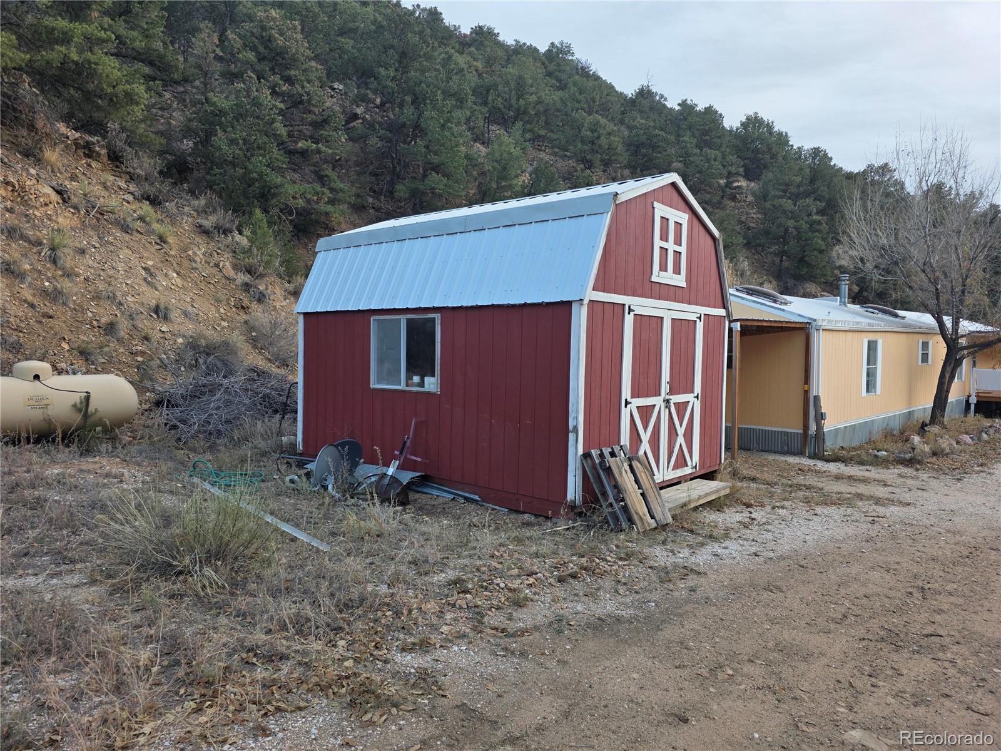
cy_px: 376
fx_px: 665
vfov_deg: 58.9
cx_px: 500
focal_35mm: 23
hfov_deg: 73.9
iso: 50
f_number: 1.7
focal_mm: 6.3
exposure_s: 1/359
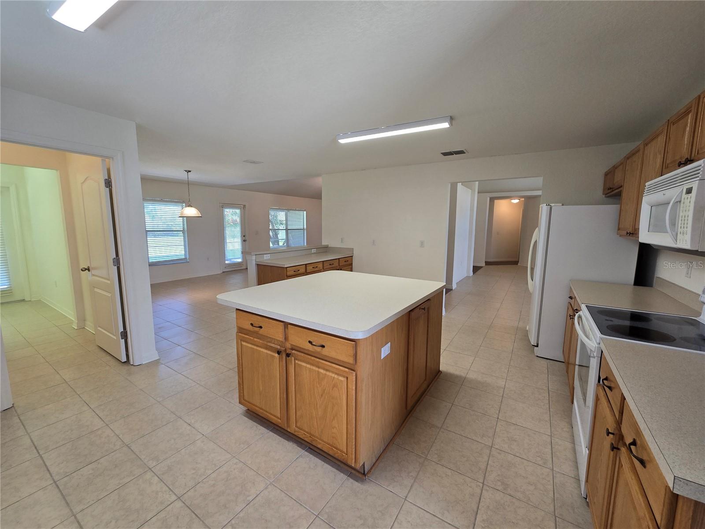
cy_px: 264
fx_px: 265
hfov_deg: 106.2
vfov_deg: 89.9
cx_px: 352
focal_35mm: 13
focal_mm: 2.2
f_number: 2.2
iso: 100
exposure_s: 1/60
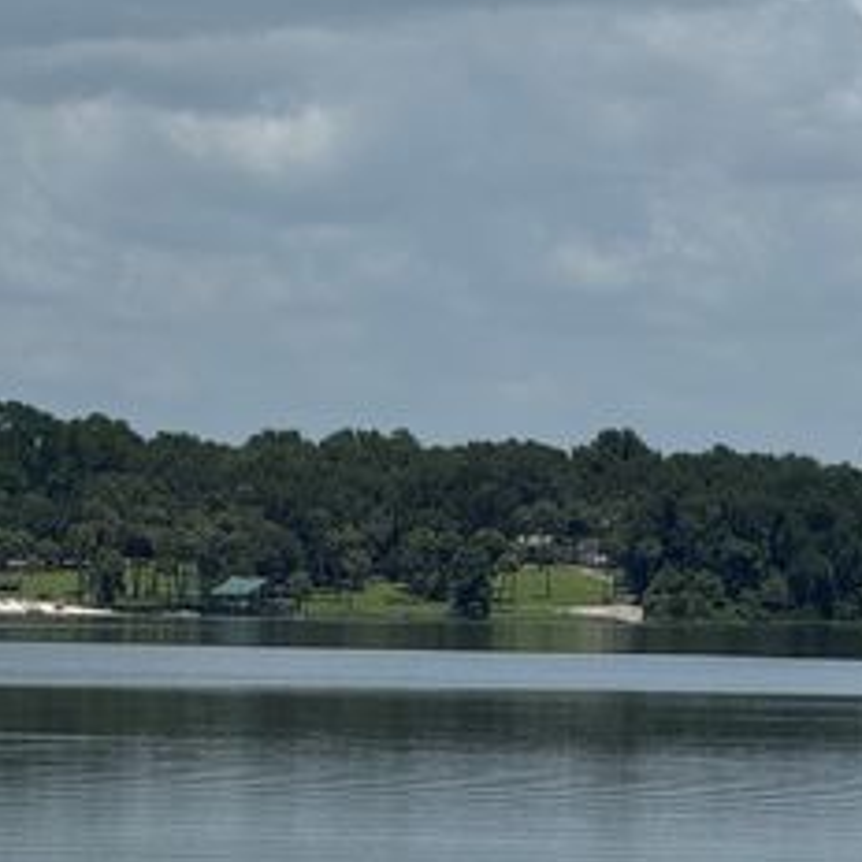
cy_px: 206
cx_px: 89
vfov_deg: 7.6
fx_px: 6452
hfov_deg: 7.6
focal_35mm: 229
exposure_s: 1/4367
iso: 64
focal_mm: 15.66
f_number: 2.8
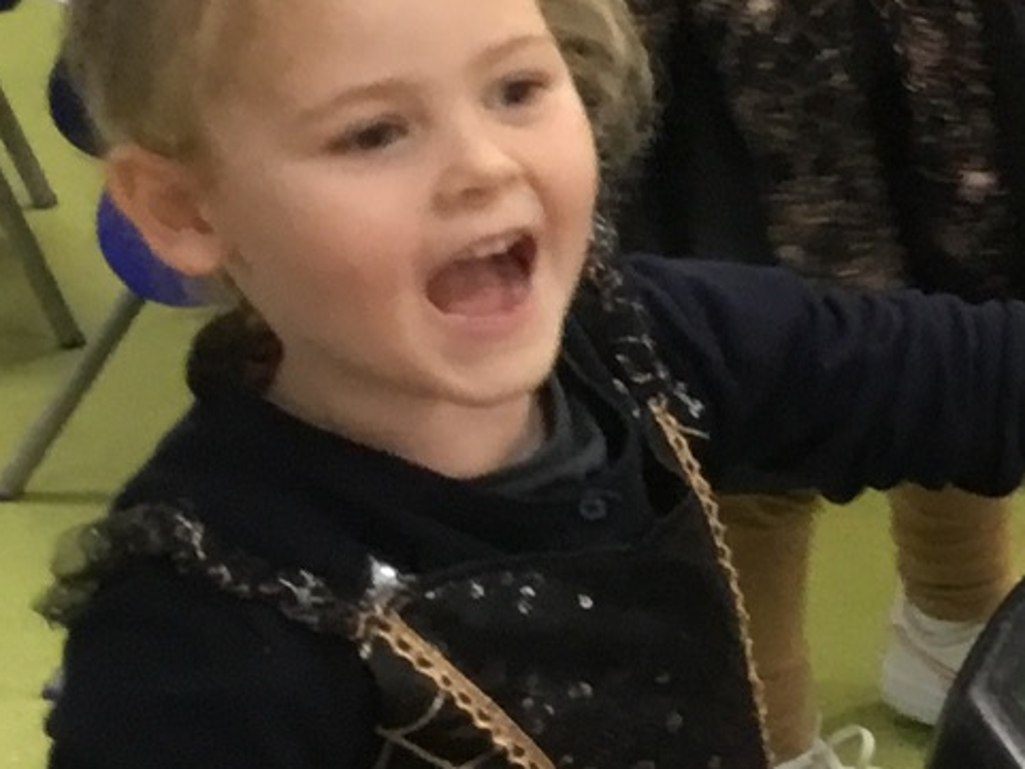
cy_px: 302
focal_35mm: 132
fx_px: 3910
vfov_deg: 11.2
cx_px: 1933
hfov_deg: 13.2
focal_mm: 3.3
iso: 100
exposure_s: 1/33
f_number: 2.4
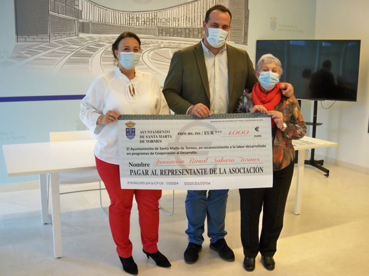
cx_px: 181
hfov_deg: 49.0
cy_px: 138
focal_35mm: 38
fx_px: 405
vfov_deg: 37.7
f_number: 3.1
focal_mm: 7.9
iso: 100
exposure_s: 1/30
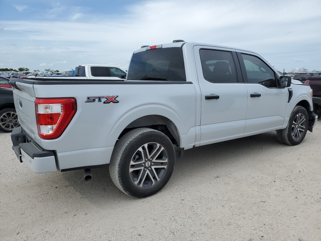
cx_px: 160
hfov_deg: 67.3
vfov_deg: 53.1
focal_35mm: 26
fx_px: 241
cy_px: 120
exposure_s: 1/2500
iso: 50
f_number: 1.5
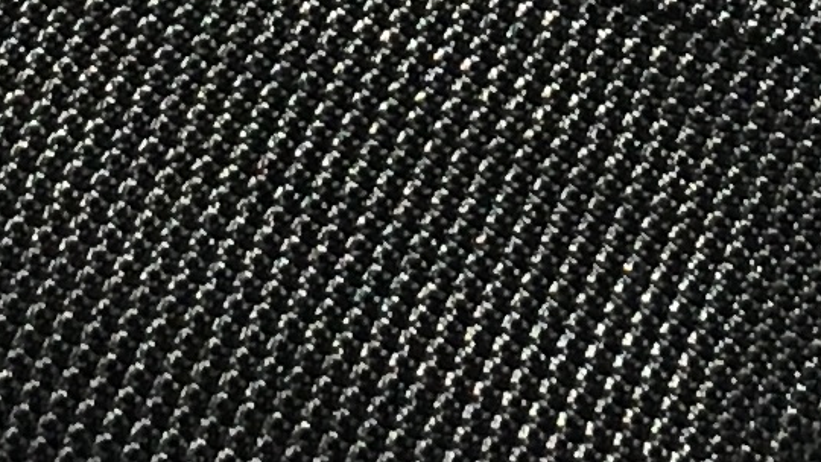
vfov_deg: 5.0
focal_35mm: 236
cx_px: 1086
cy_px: -742
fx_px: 5139
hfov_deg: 9.0
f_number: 2.2
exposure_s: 1/30
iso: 40
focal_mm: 4.15
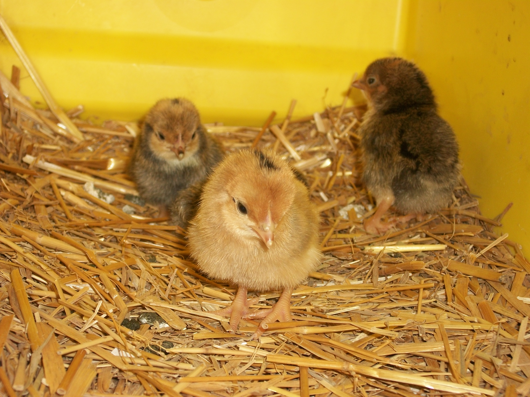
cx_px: 265
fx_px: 1179
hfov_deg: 25.3
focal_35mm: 77
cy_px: 198
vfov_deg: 19.1
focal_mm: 13.7
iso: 80
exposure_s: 1/125
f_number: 4.6
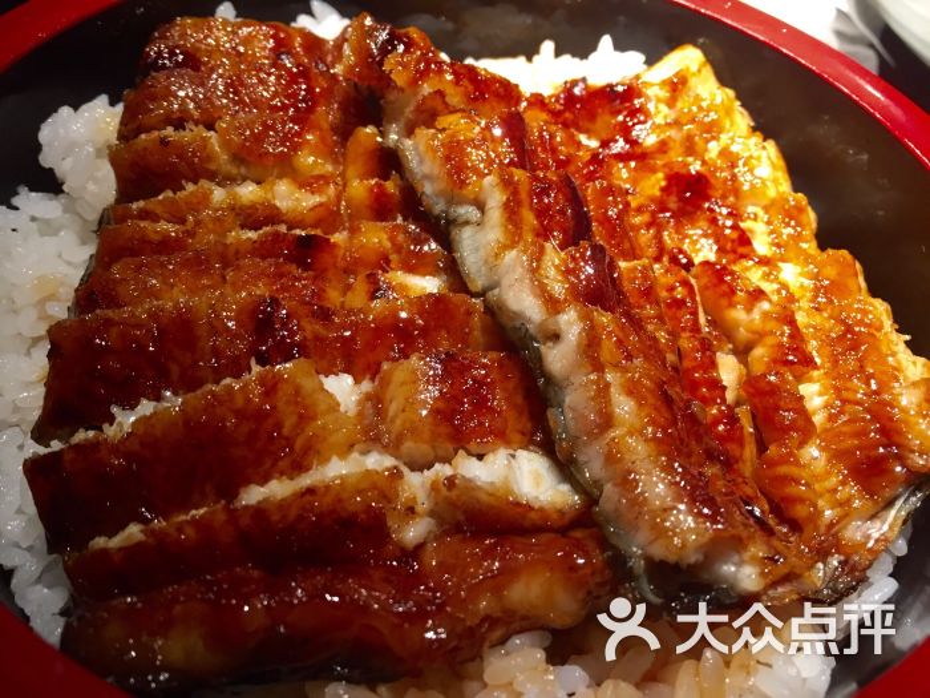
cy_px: 349
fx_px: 779
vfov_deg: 48.2
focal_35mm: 29
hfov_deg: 61.7
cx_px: 465
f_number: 2.2
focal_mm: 4.15
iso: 125
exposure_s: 1/33
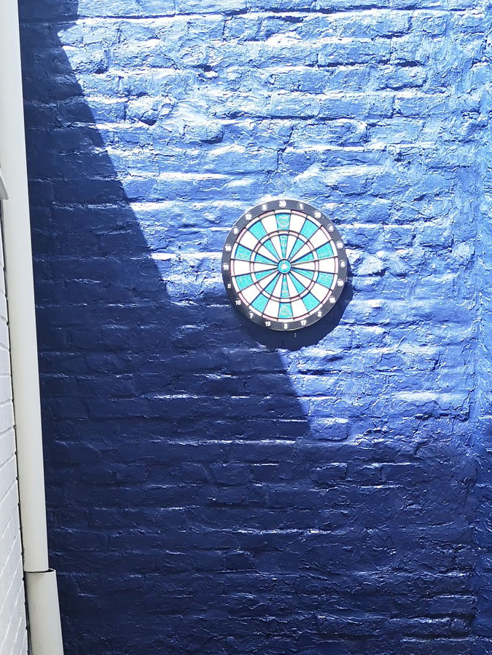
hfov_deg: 22.9
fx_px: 1213
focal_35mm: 64
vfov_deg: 28.9
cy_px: 608
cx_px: 305
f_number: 1.8
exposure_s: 1/319
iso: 50
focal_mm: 3.95
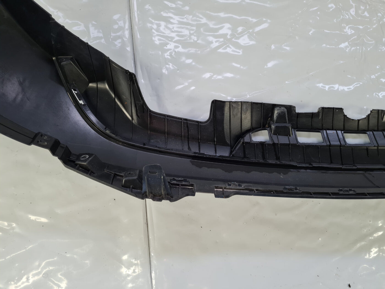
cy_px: 144
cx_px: 192
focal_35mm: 26
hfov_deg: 67.3
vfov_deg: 53.1
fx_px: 289
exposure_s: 1/100
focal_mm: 5.4
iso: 100
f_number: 1.8
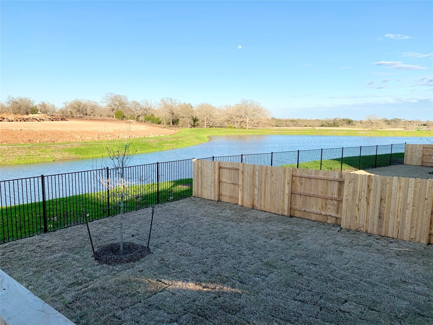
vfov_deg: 53.1
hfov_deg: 67.3
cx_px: 216
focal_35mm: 26
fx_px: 325
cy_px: 162
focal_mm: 4.25
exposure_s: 1/1536
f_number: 1.8
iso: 25
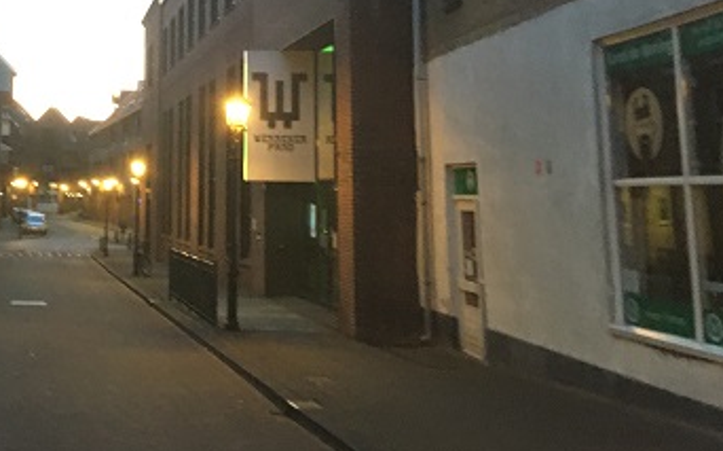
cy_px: 25
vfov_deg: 23.2
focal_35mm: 54
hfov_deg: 36.5
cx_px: 167
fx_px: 1063
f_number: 2.2
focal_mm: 4.15
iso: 500
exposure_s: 1/17
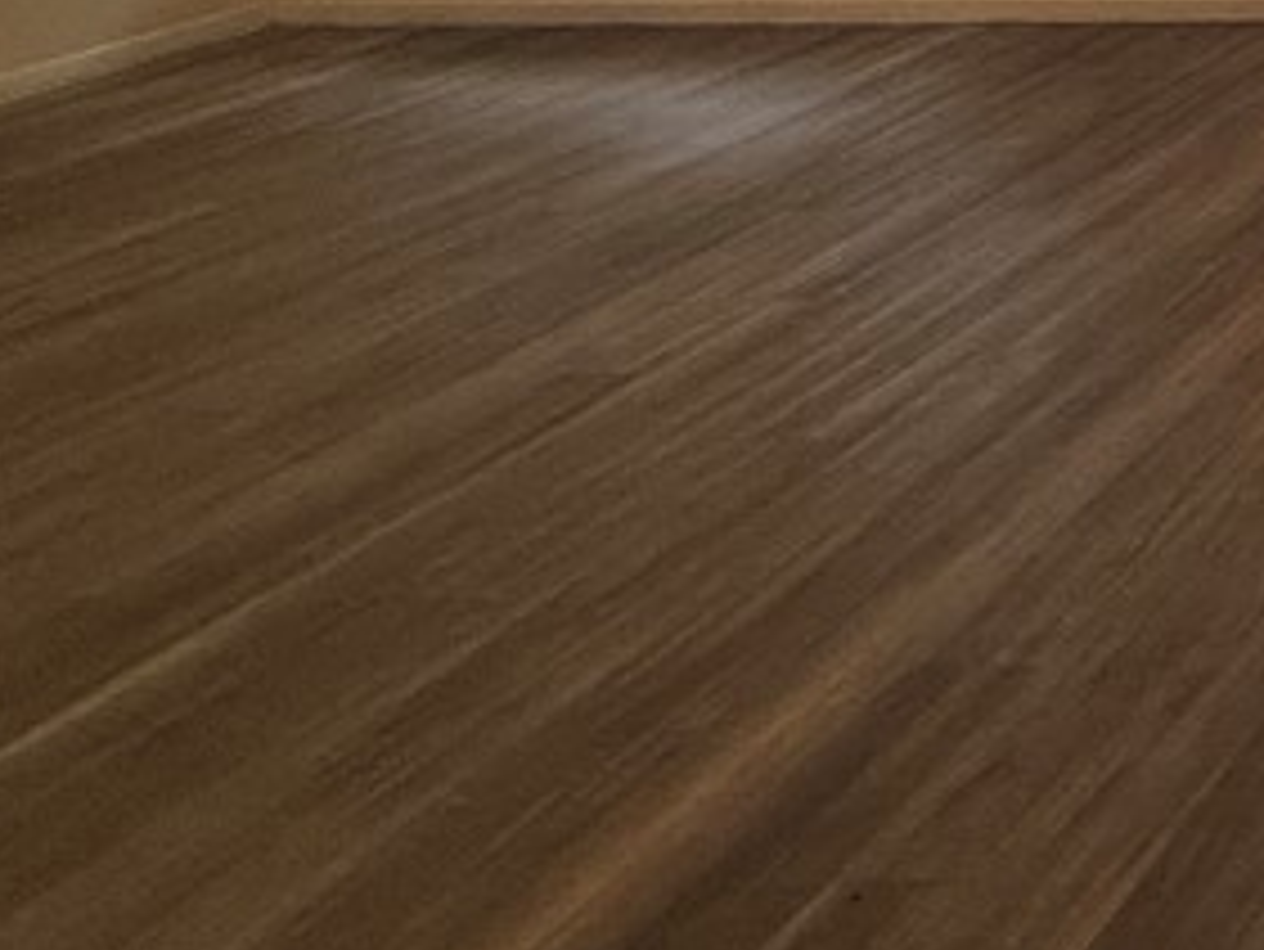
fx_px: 1863
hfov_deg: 23.4
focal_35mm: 51
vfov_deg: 23.2
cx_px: 2173
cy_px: -468
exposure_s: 1/120
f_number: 2.2
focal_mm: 2.22
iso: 160
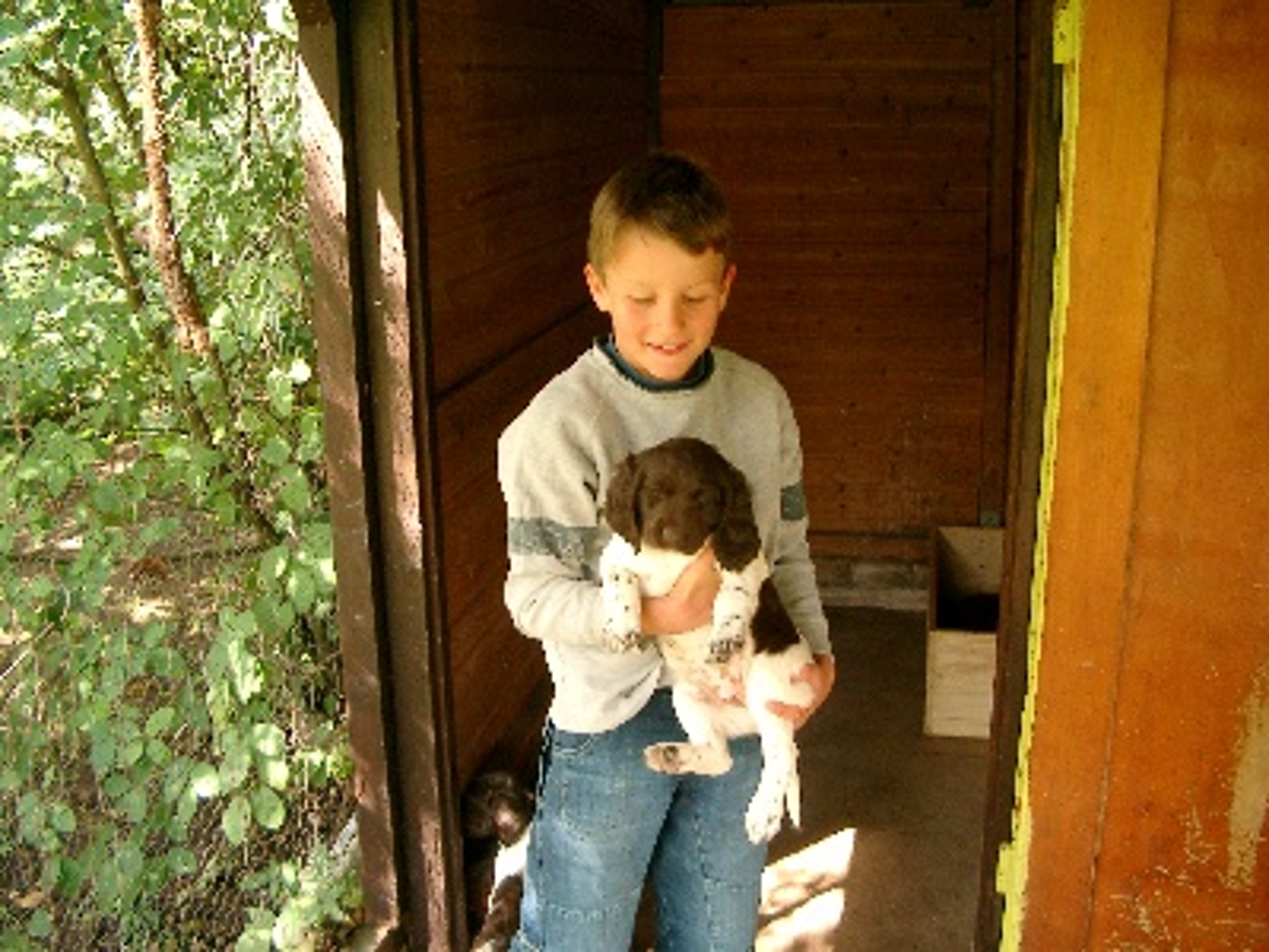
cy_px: 476
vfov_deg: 38.7
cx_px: 634
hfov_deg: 50.1
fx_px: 1356
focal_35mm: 37
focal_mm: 7.6
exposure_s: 1/125
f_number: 2.6
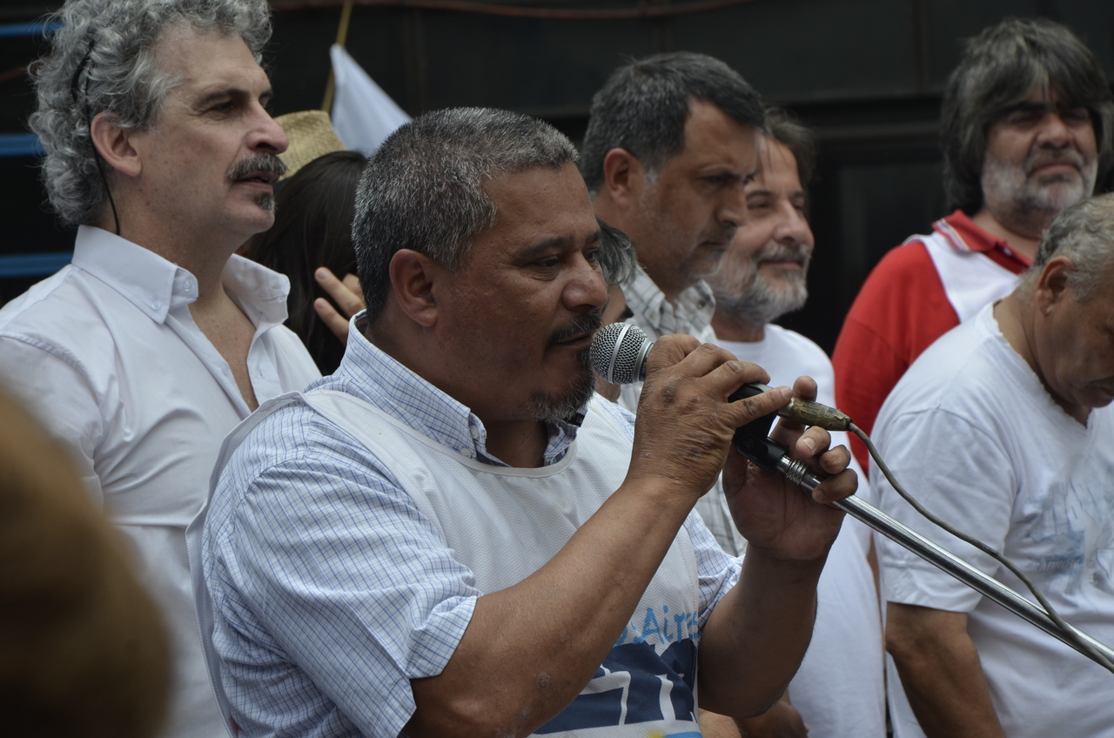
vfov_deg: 8.7
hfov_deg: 13.1
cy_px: 369
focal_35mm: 158
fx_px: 4864
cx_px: 557
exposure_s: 1/320
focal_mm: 105
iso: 200
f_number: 10
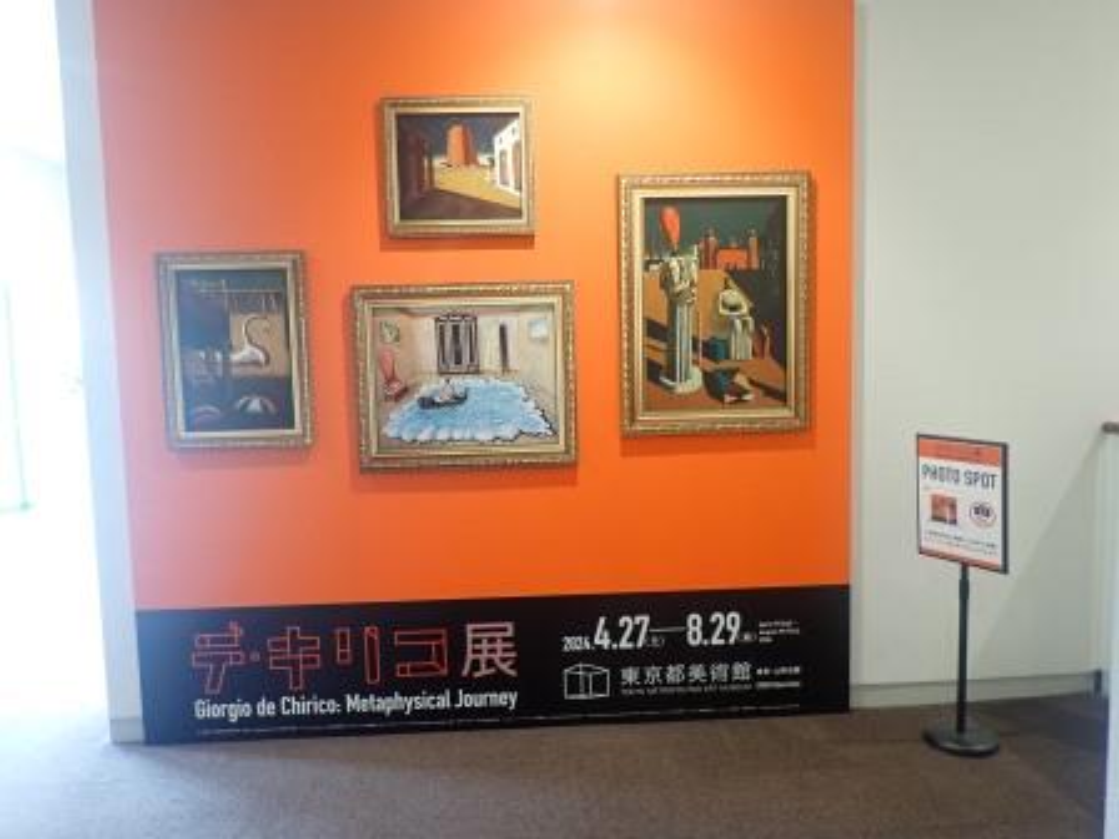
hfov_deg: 69.4
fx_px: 808
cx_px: 560
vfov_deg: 54.9
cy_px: 420
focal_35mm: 25
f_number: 2
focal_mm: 4.5
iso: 250
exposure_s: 1/30
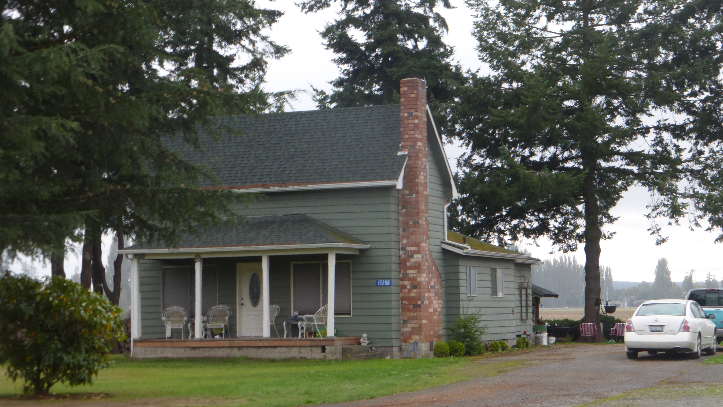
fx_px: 1668
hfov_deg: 24.5
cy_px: 164
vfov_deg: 13.9
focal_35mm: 87
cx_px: 361
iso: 100
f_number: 5.1
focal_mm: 14.2
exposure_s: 1/80
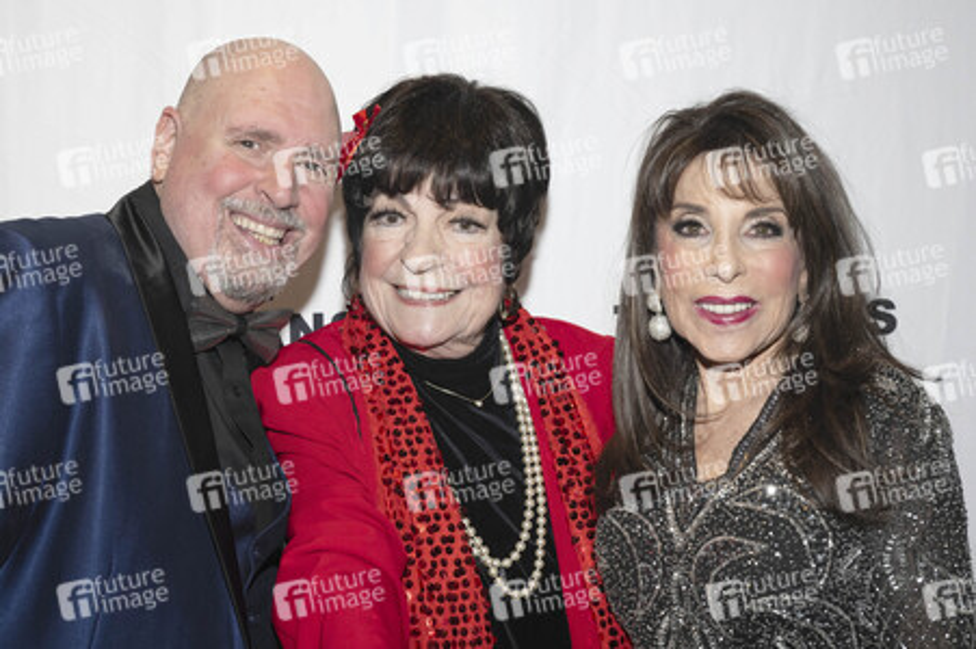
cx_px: 488
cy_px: 324
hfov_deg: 39.6
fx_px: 1355
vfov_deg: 27.0
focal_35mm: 50
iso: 800
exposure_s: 1/200
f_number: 5.6
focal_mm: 50
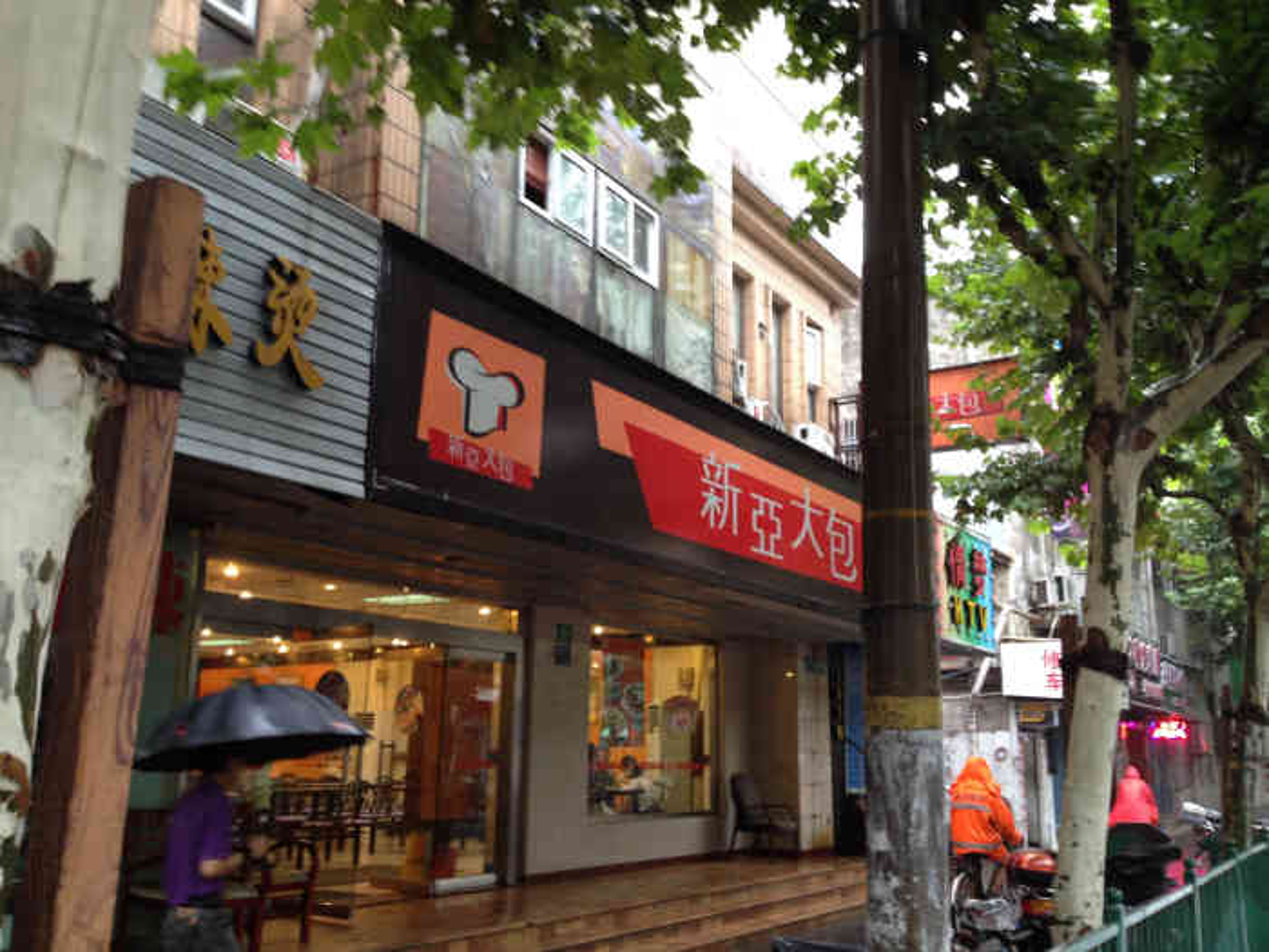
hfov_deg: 52.6
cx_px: 634
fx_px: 1283
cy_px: 476
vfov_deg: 40.7
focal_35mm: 35
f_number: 2.4
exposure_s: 1/20
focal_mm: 4.28
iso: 100
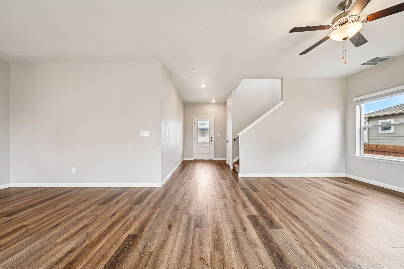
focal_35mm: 14
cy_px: 134
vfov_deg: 81.2
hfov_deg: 104.3
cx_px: 202
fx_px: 157
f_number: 11
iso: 400
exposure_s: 1/15
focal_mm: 14
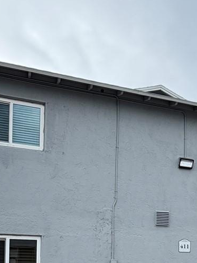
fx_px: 342
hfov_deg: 31.6
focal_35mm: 45
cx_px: 145
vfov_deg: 38.1
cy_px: 255
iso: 40
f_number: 2.2
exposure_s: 1/535
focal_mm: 2.22
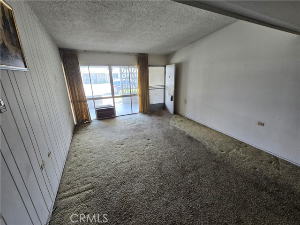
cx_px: 150
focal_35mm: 13
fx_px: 113
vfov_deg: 89.9
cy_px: 112
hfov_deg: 106.2
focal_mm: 2.2
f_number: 2.2
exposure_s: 1/60
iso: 80
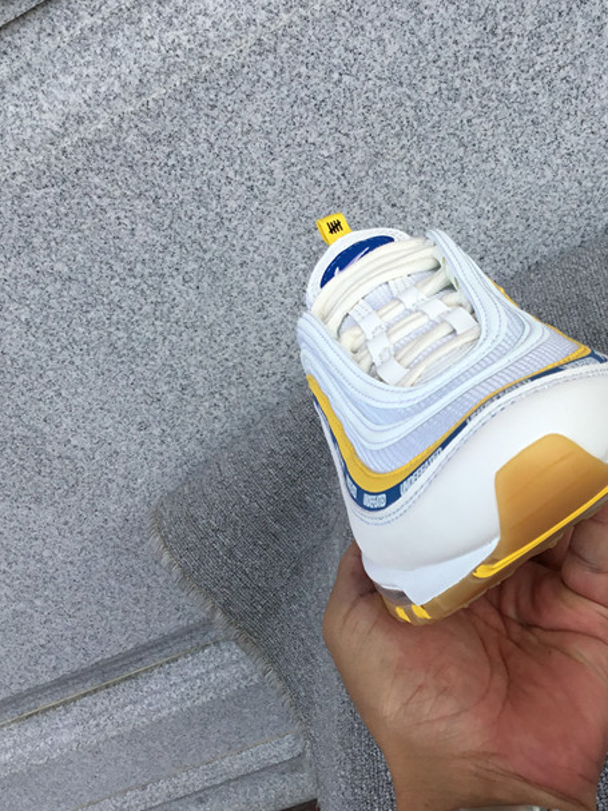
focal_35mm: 46
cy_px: 411
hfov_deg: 31.1
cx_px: 440
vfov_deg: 41.2
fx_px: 1078
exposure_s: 1/608
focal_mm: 3.3
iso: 25
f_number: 2.4
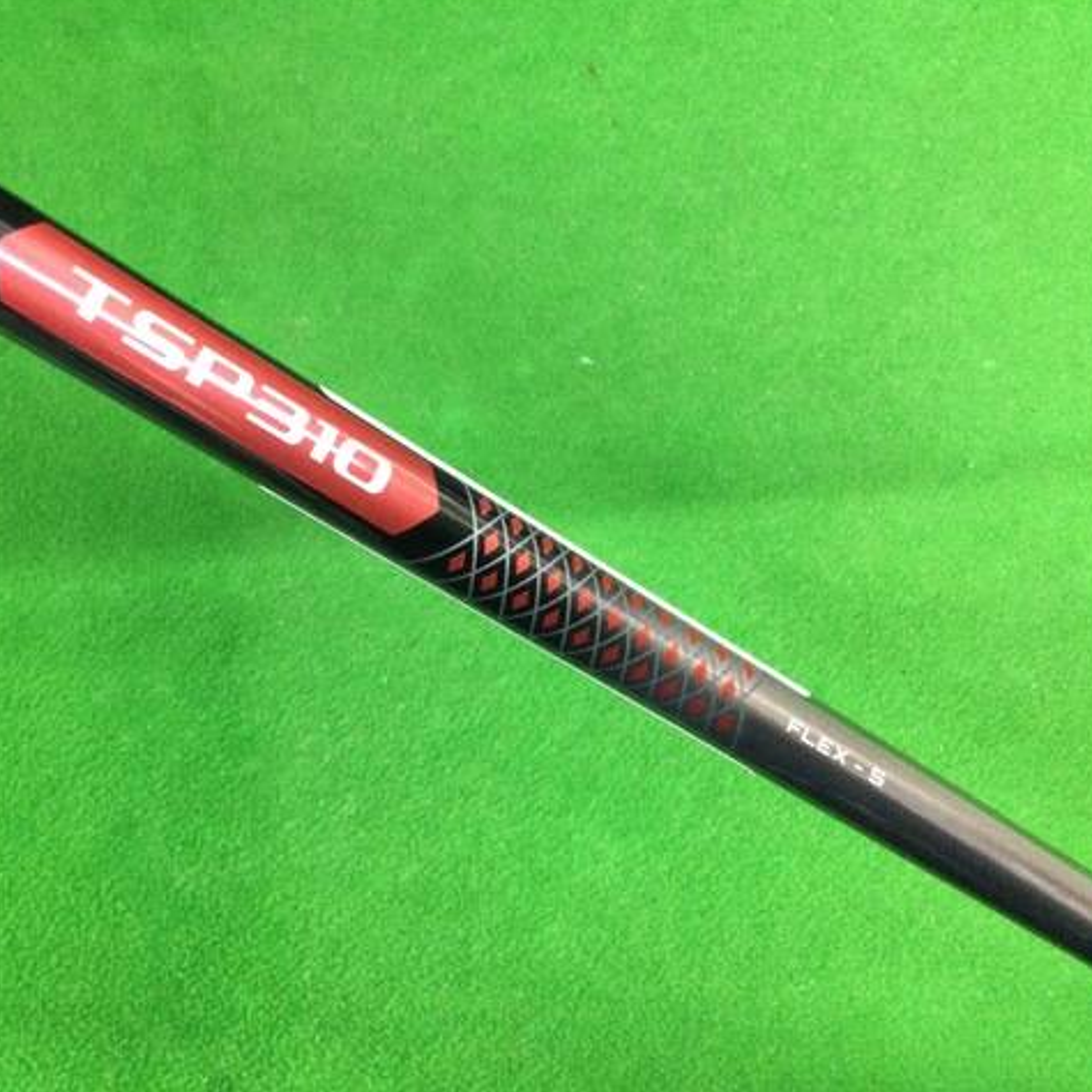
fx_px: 1321
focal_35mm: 37
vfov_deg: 44.9
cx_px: 424
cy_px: 541
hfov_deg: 44.6
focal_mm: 3.3
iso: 200
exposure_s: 1/24
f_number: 2.4
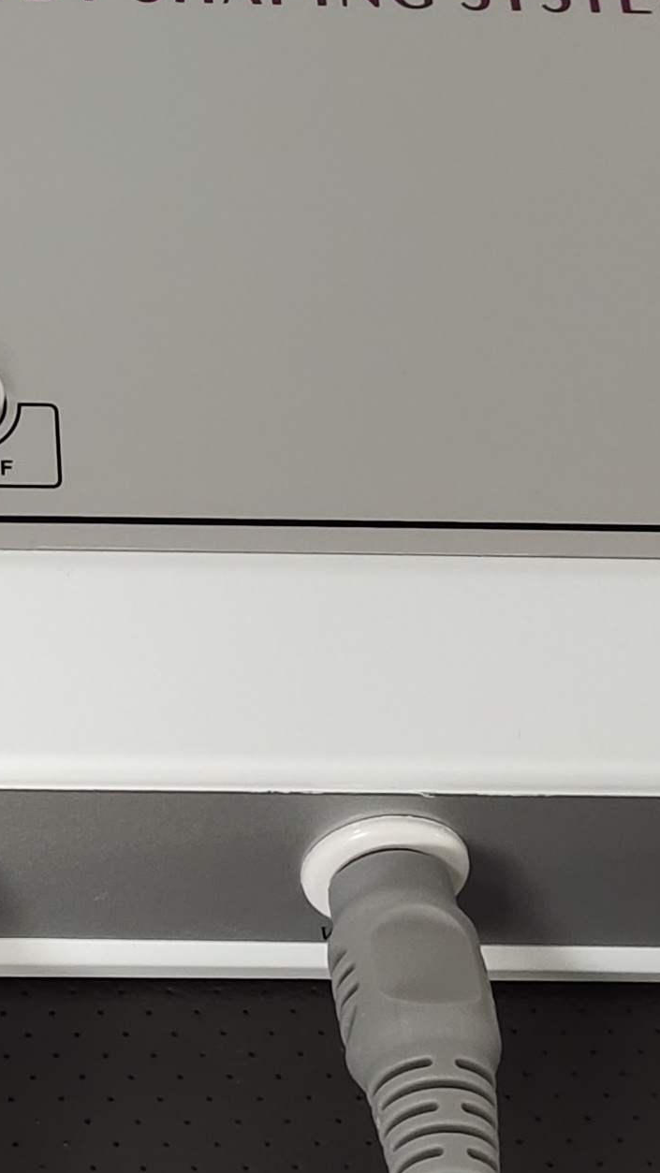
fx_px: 2488
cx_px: -161
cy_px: 343
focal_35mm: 80
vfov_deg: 26.3
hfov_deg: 14.6
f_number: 1.79
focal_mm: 4.76
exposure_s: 1/50
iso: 491
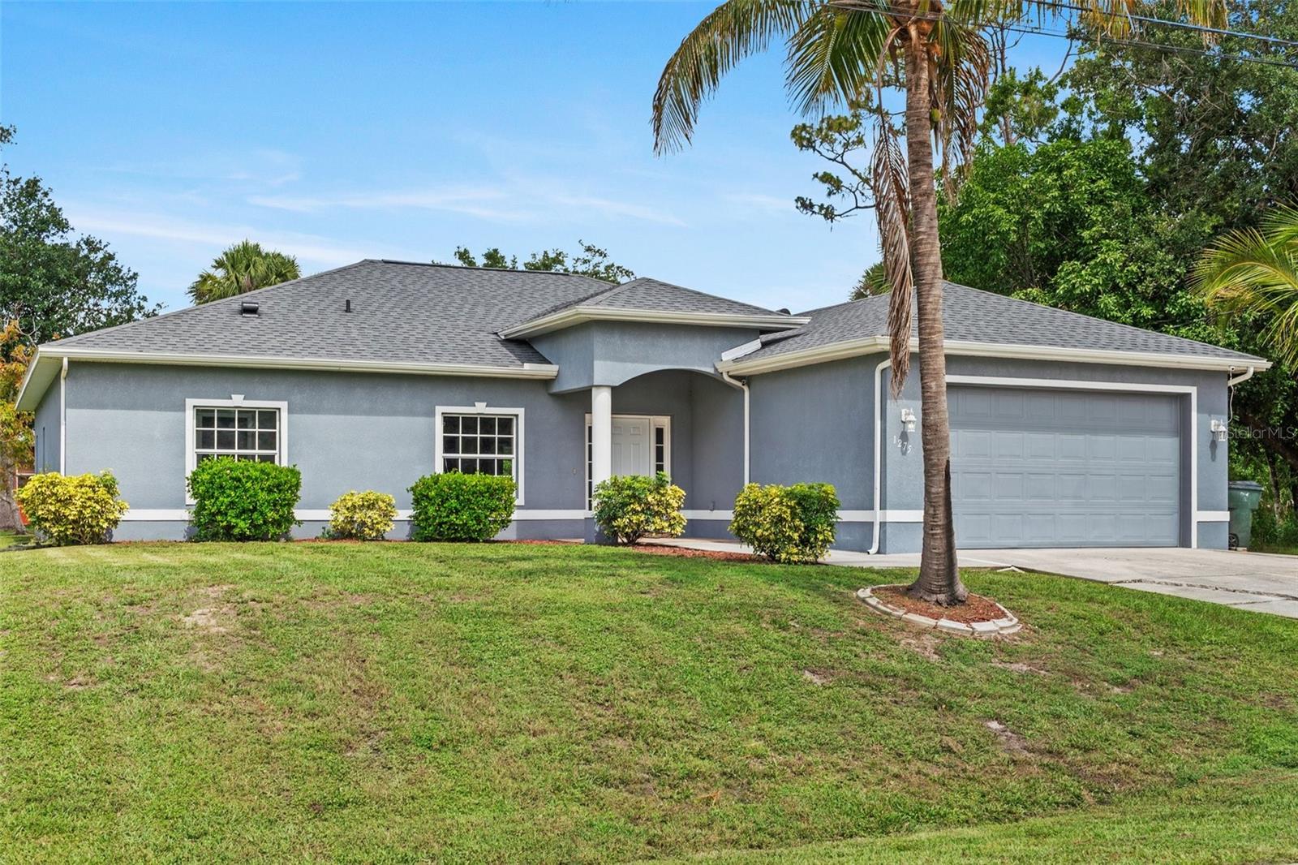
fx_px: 1406
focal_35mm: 39
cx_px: 649
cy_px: 432
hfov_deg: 49.6
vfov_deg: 34.2
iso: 125
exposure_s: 1/200
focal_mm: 26.3
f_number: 8
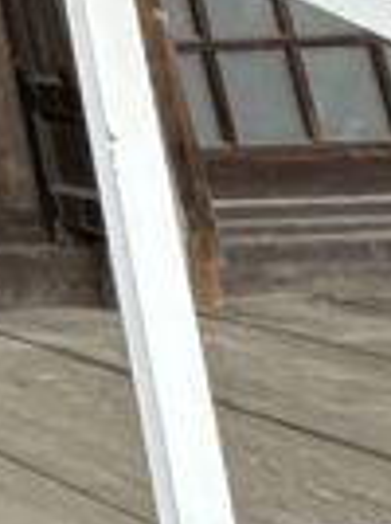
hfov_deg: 8.6
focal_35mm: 134
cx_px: -876
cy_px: -899
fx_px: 2025
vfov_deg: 11.2
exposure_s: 1/99
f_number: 2.2
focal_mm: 2.22
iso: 200
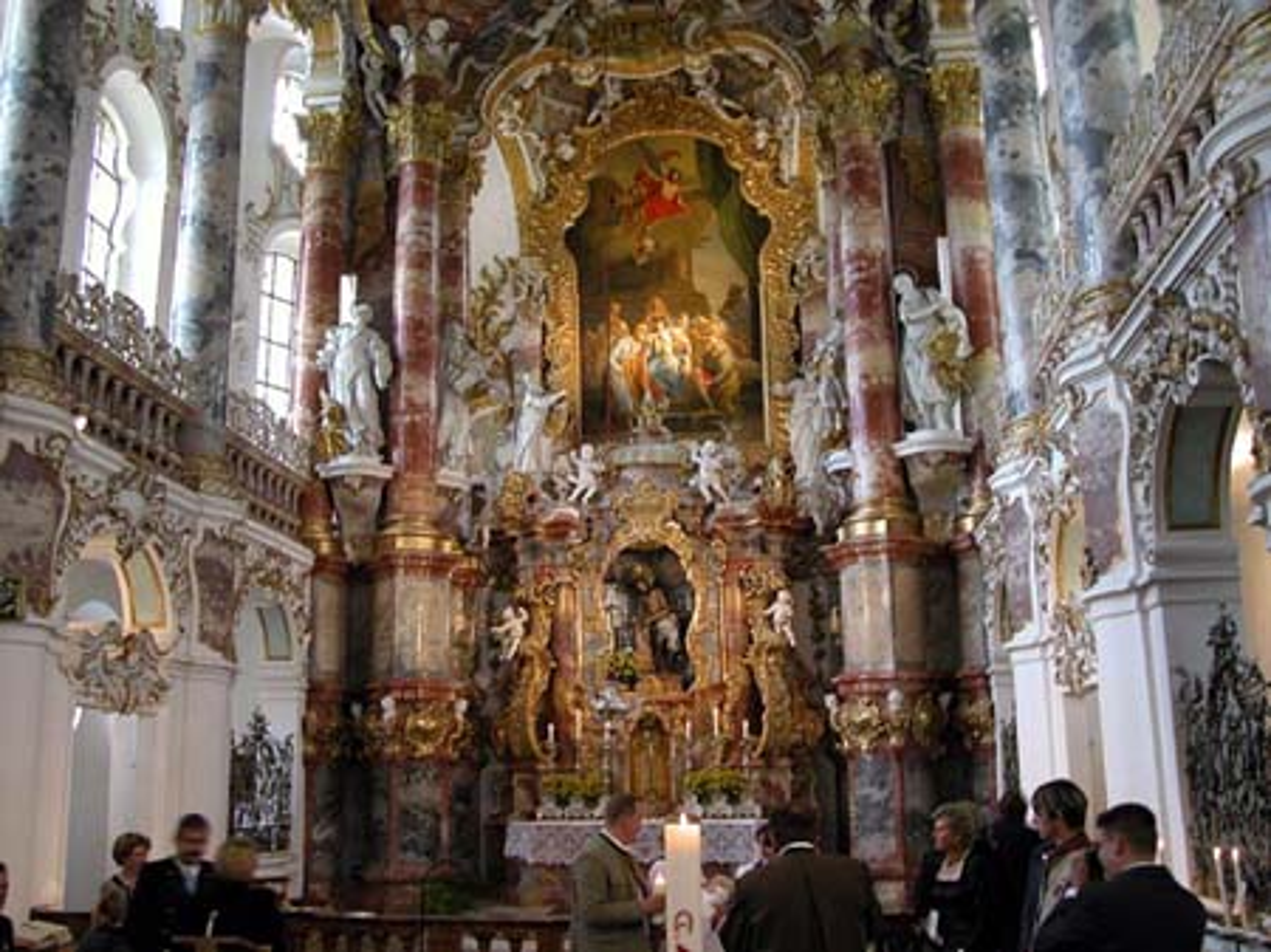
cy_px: 476
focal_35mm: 34
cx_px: 636
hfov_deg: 54.0
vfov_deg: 41.8
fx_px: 1248
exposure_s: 1/8
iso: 100
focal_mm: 8.9
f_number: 2.8
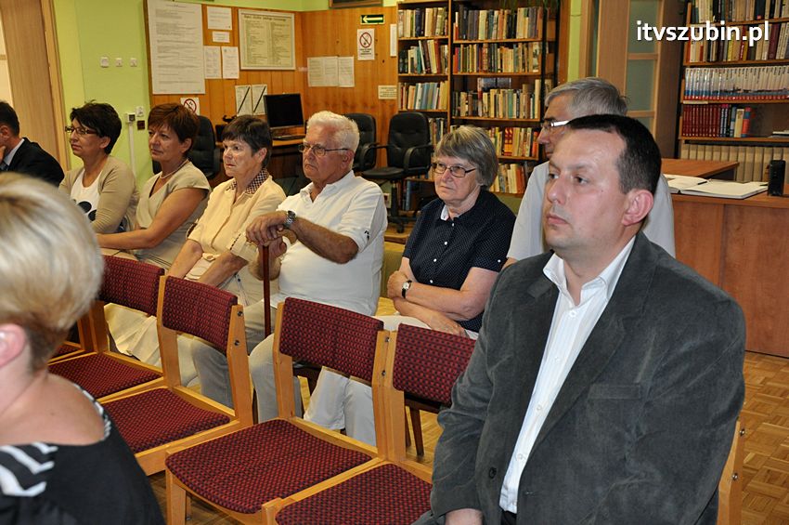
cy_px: 262
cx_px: 394
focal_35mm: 39
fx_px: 854
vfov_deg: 34.1
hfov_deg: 49.6
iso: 800
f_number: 4
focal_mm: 26
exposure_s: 1/60
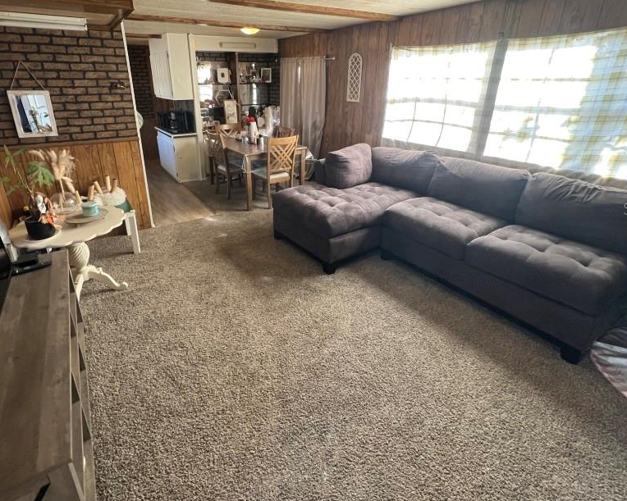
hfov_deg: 89.3
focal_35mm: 17
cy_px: 208
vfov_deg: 76.3
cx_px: 281
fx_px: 315
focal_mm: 1.57
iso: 250
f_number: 1.8
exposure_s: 1/88
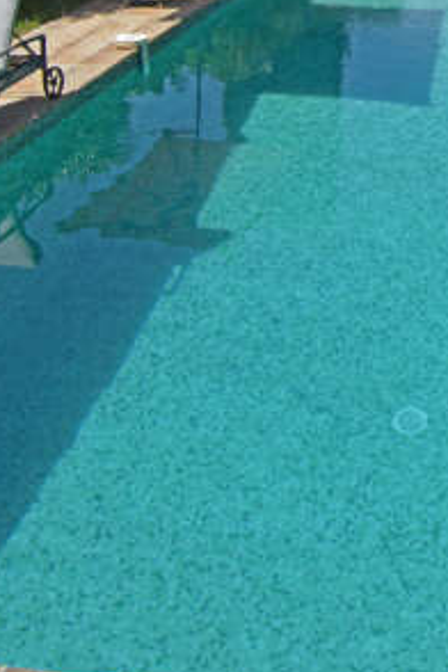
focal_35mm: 49
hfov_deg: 26.0
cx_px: 456
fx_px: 915
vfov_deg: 34.5
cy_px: -78
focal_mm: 16
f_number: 14
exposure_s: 1/320
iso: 500
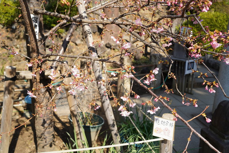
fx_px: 223
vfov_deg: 37.9
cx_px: 114
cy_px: 76
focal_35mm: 35
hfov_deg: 54.4
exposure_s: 1/250
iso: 100
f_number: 5
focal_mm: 35
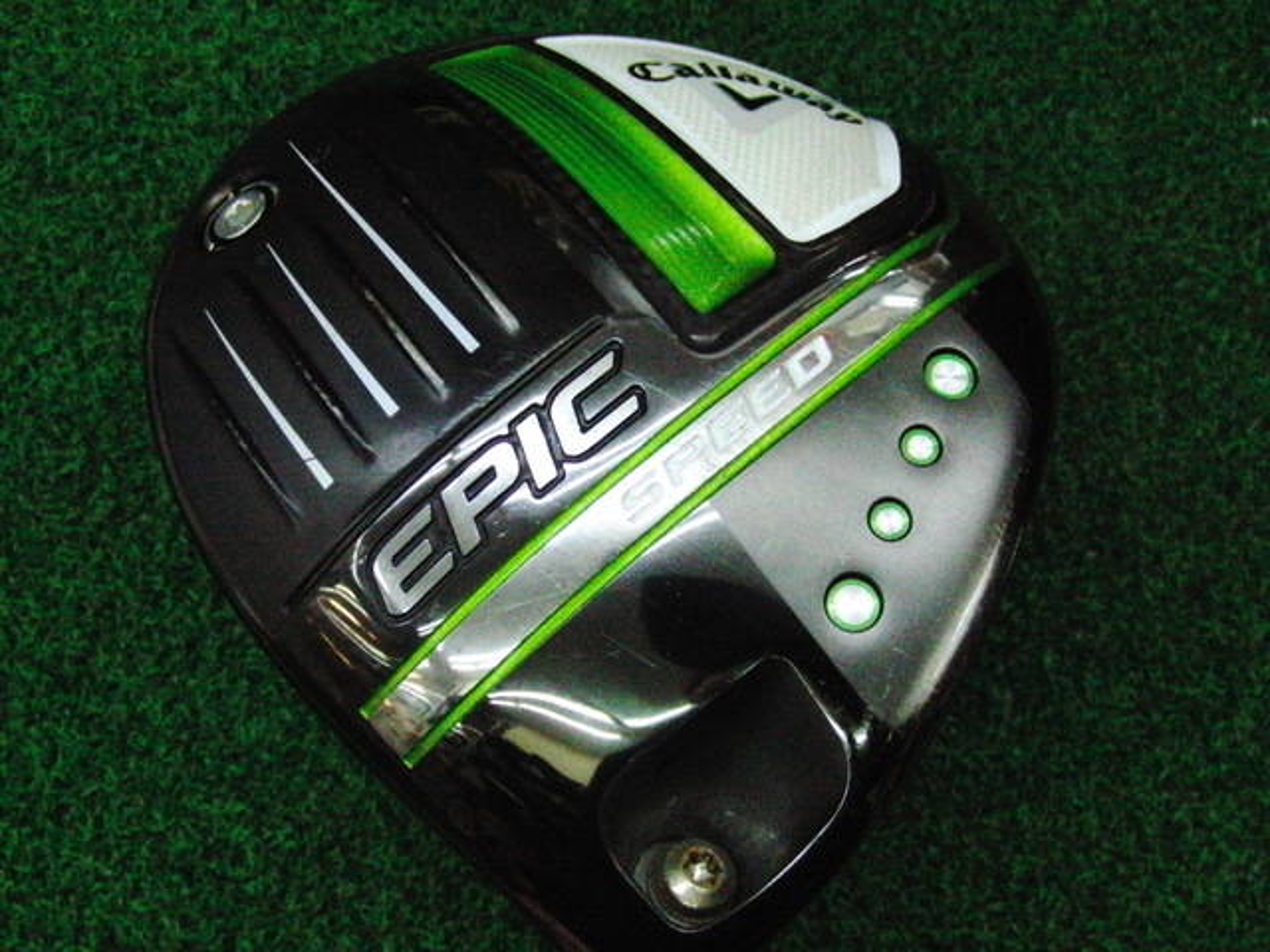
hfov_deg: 50.1
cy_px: 476
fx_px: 1357
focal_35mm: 37
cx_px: 635
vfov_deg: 38.7
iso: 3200
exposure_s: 1/640
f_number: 3.6
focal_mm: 6.42
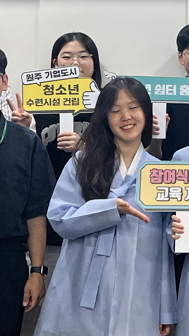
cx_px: 295
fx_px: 998
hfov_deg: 10.4
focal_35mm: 112
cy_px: 76
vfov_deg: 19.0
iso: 80
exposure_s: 1/120
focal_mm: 5.7
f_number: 1.5
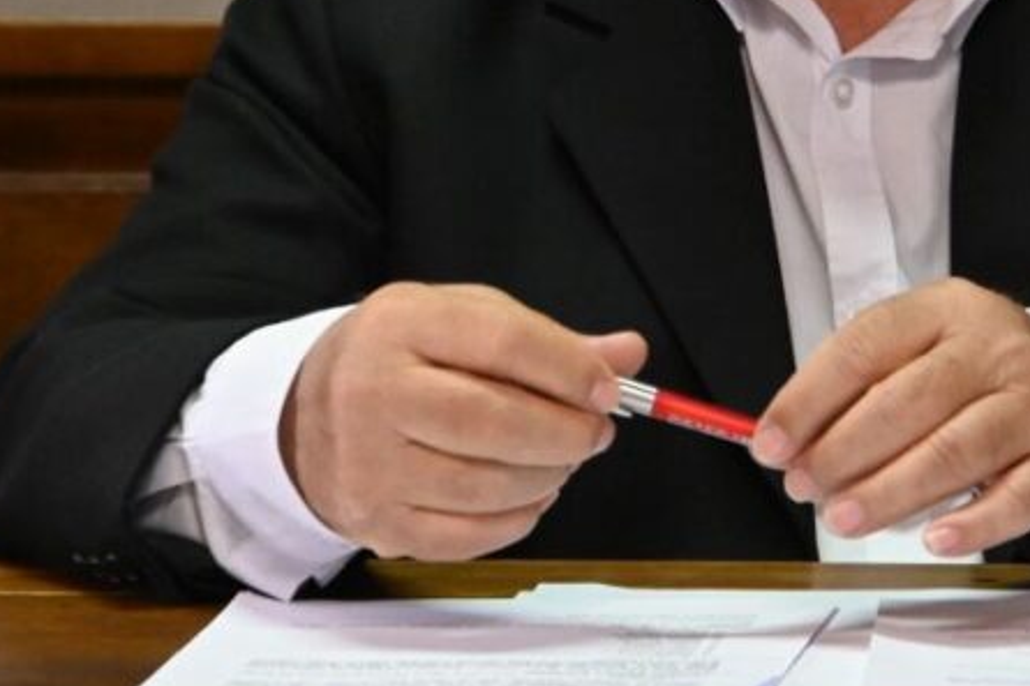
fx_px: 14071
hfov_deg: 4.2
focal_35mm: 492
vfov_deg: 2.8
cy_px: -97
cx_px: 799
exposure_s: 1/125
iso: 2500
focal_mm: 116
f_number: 5
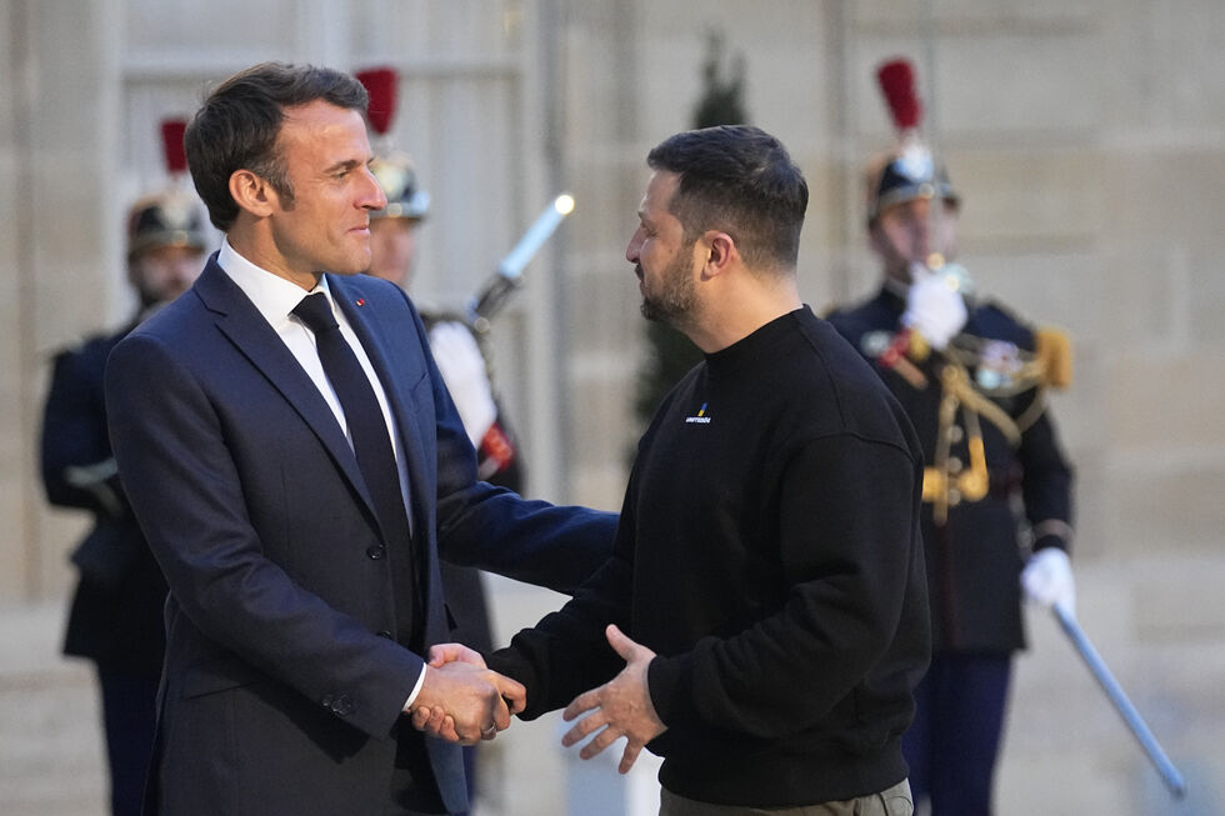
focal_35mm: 213
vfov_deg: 6.4
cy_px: 408
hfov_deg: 9.7
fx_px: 7246
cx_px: 612
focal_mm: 142
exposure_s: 1/500
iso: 6400
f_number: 2.8
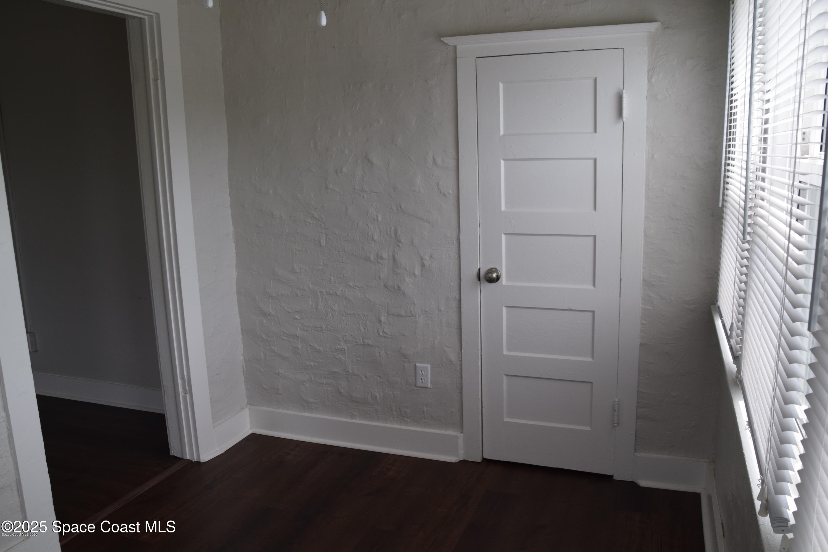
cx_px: 414
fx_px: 690
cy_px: 276
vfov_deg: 43.6
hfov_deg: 61.9
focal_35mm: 30
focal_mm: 20
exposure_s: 1/200
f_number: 7.1
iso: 400
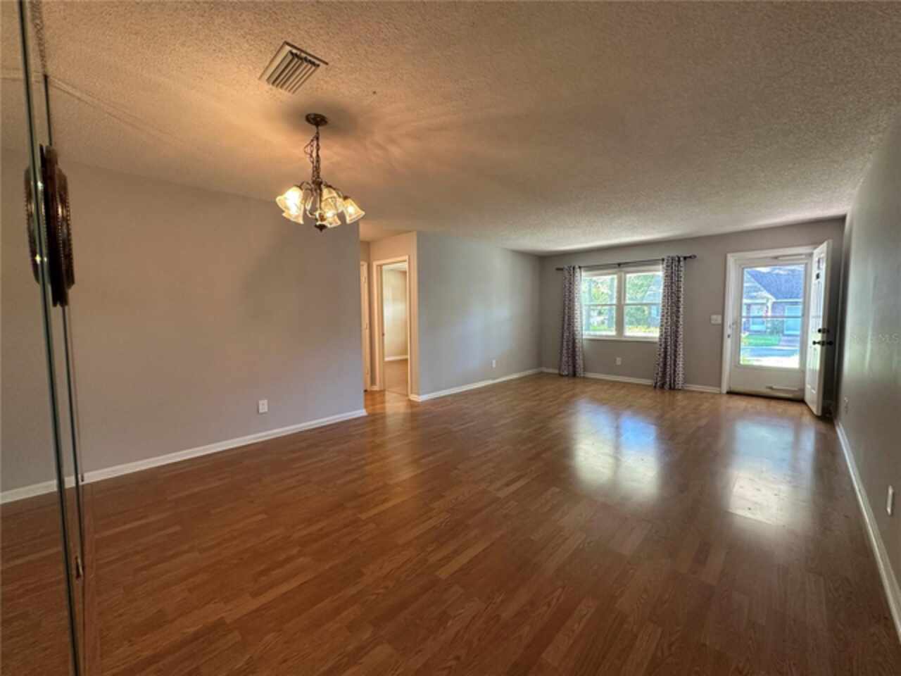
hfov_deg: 102.1
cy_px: 338
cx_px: 450
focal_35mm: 14
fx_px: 364
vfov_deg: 85.7
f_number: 2.2
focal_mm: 2.22
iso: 320
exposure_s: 1/60
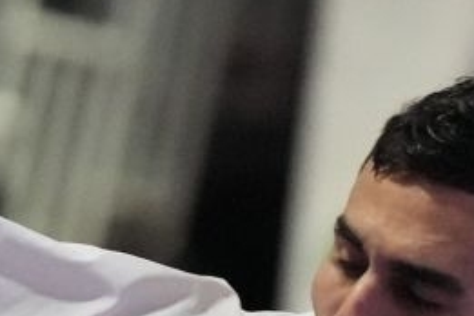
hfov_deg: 2.1
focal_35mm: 986
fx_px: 12981
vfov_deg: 1.4
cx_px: -298
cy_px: 634
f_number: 2.8
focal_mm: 143
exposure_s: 1/1000
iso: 12800
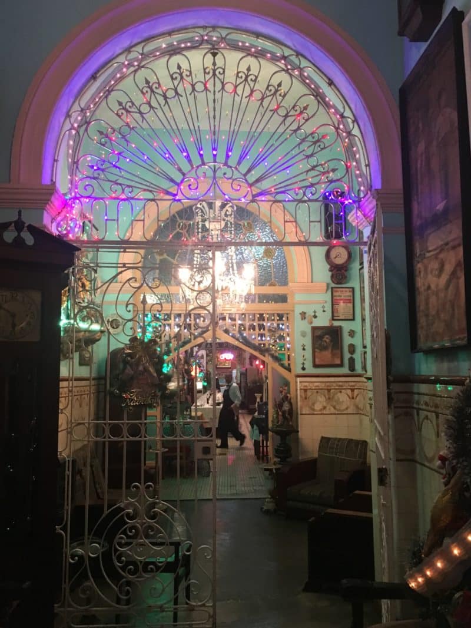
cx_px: 236
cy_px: 314
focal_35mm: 29
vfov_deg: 61.6
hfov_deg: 48.2
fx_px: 526
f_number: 2.2
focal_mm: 4.15
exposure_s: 1/15
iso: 250
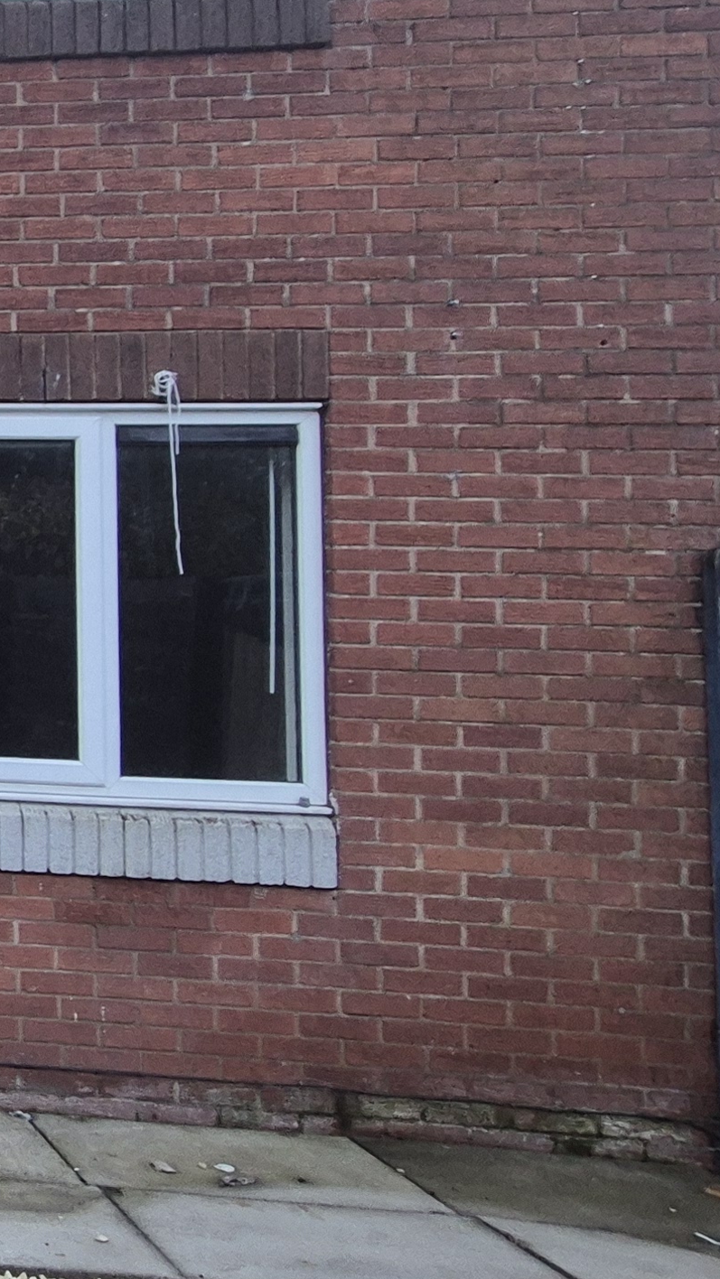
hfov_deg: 18.1
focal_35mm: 40
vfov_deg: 50.2
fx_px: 1357
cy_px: 515
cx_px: -771
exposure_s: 1/50
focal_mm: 2.2
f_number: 2.2
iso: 200
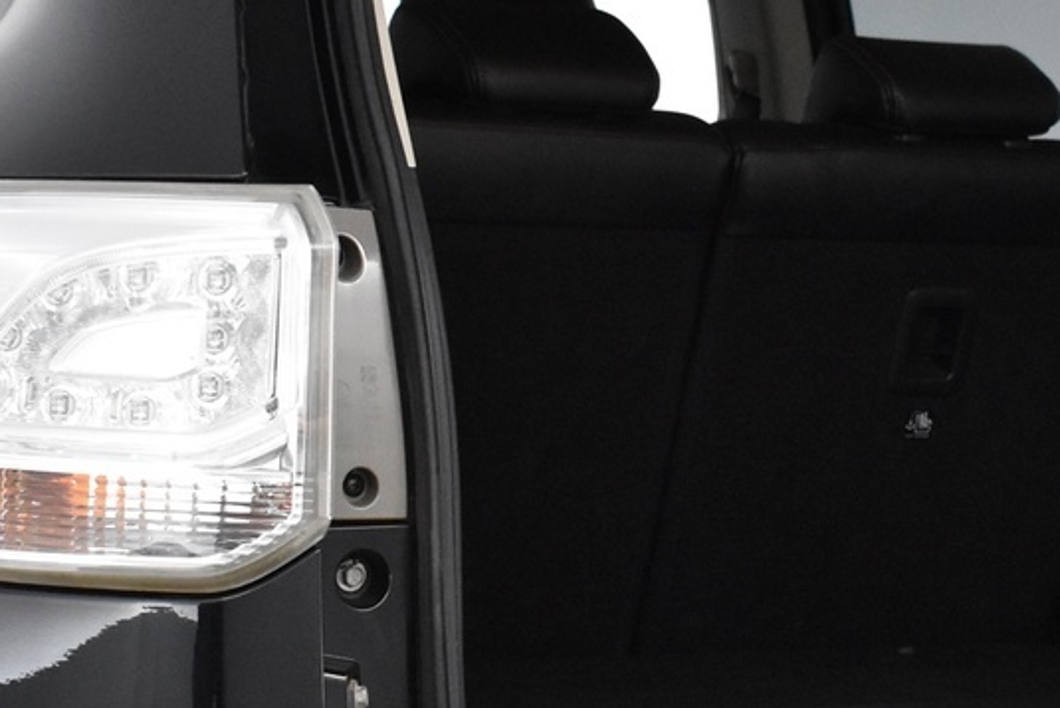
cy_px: 480
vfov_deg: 12.1
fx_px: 3343
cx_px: 835
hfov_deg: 17.9
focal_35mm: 114
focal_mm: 25
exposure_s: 1/100
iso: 3200
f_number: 5
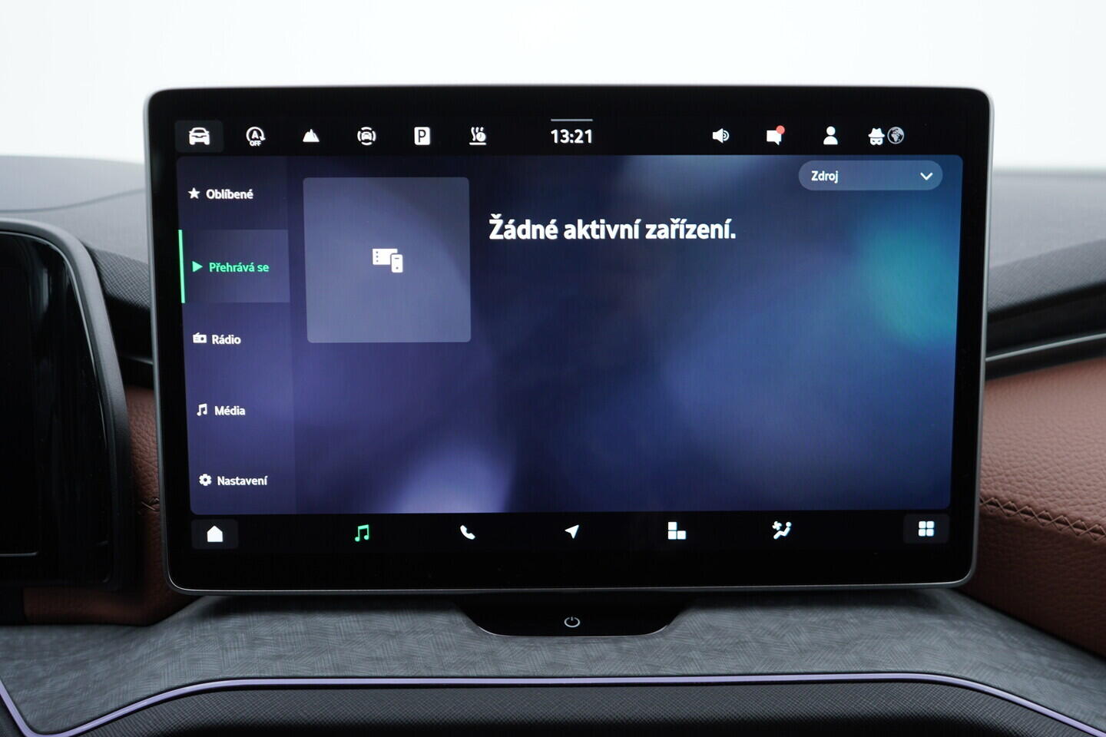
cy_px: 368
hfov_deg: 53.1
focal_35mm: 36
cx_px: 553
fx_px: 1106
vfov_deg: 36.9
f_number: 2.8
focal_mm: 24
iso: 125
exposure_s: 1/40
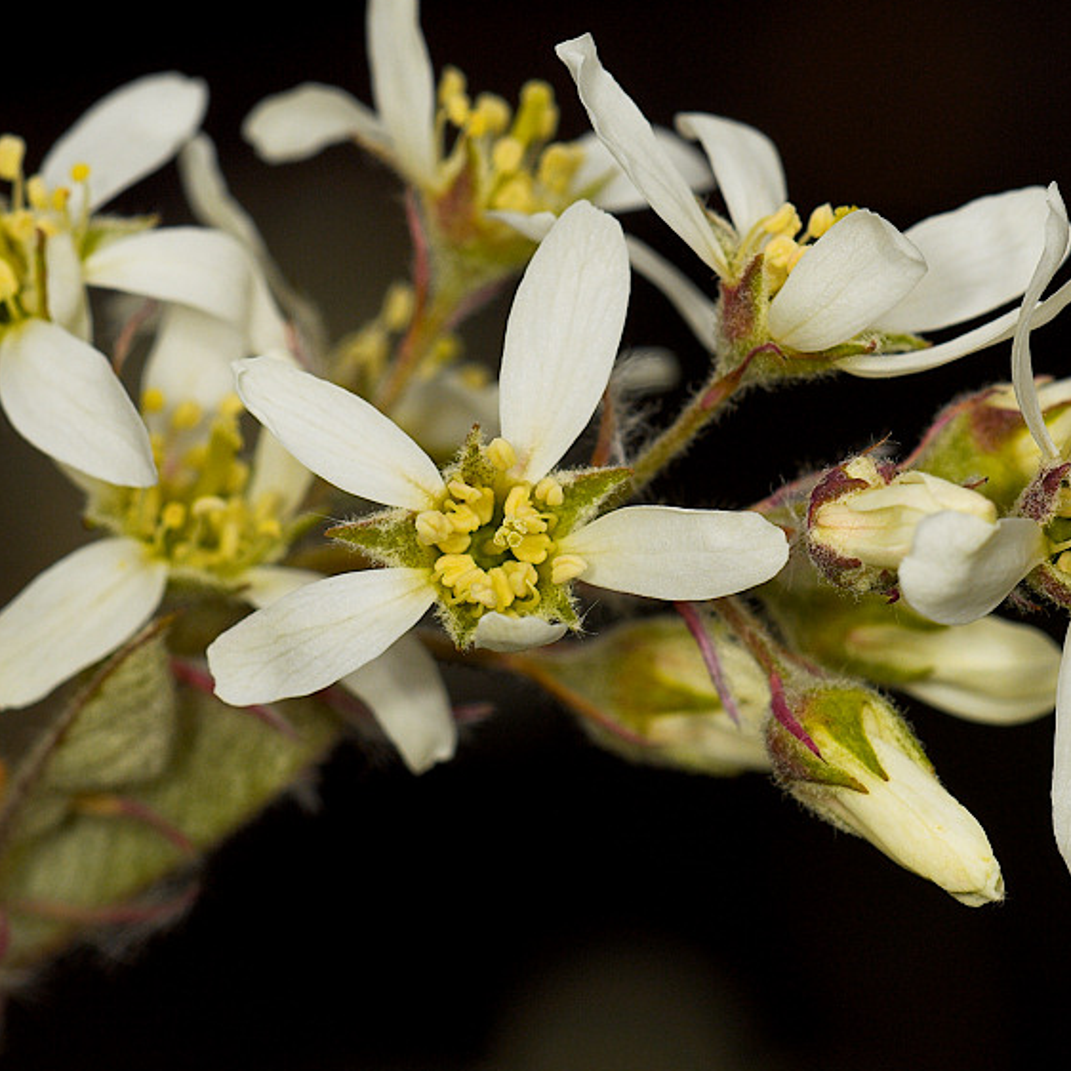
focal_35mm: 484
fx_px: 16942
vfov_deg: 3.6
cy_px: 477
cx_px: 543
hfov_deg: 3.6
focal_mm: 150
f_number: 9
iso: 200
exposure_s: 1/250
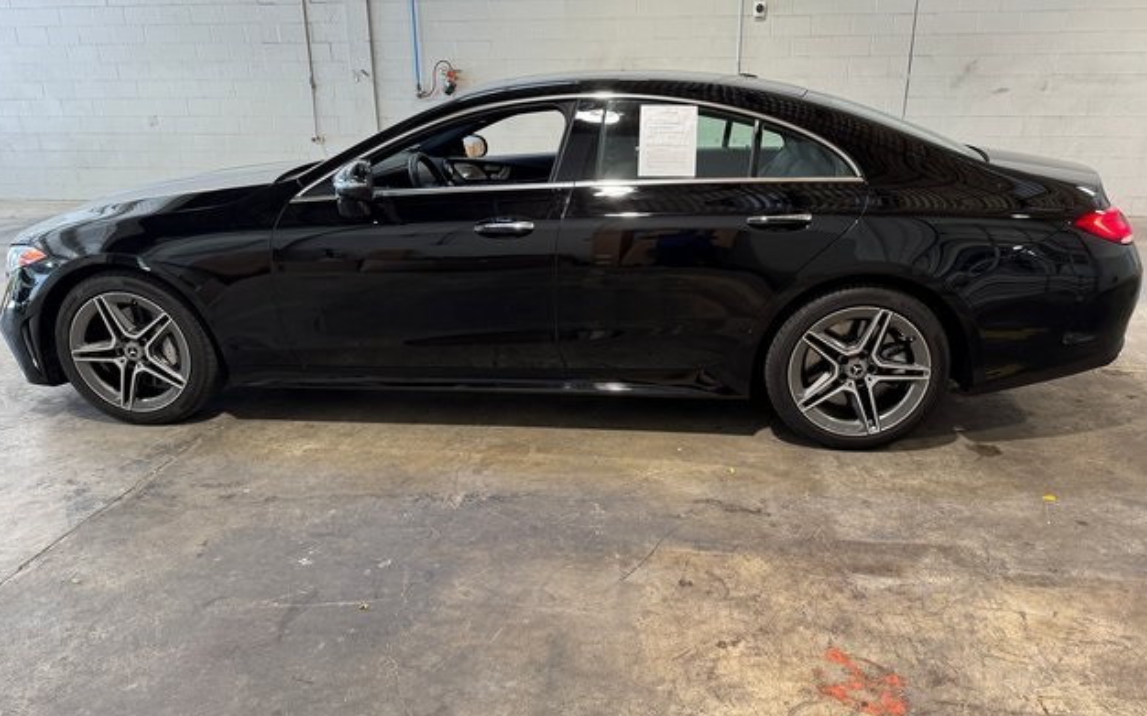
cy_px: 364
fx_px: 813
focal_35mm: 26
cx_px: 575
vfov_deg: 47.6
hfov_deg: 70.4
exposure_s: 1/120
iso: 200
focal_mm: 6.76
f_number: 1.78
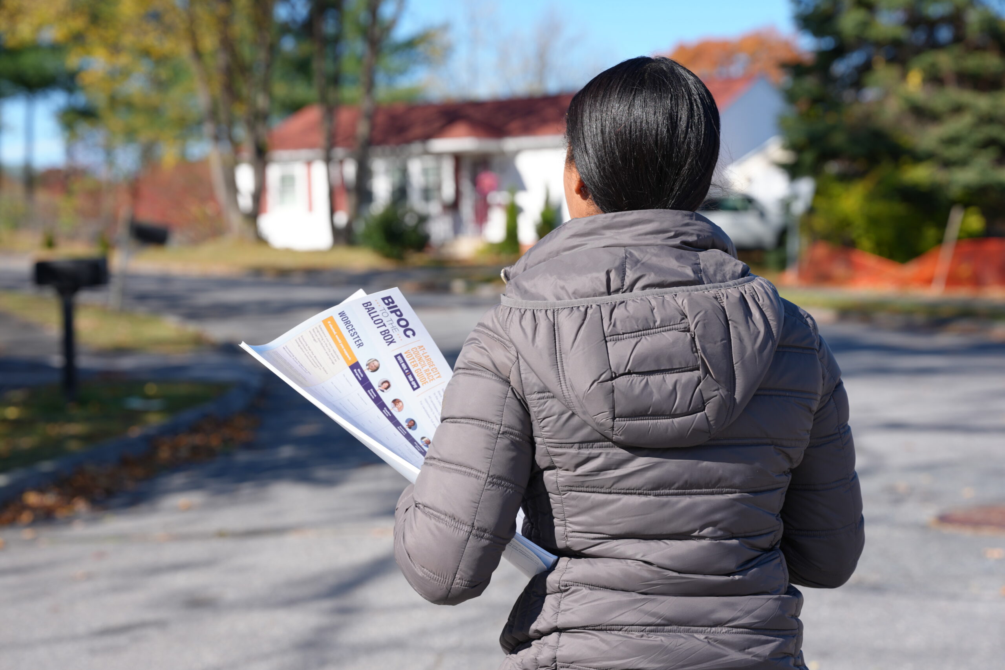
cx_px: 502
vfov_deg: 19.5
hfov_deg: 28.8
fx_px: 1954
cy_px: 335
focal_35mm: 70
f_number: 4.5
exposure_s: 1/500
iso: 100
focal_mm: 70
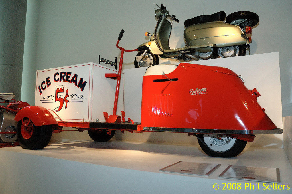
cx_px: 146
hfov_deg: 67.4
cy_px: 97
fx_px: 219
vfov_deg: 47.8
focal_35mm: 27
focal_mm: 18
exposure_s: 1/160
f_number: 5.6
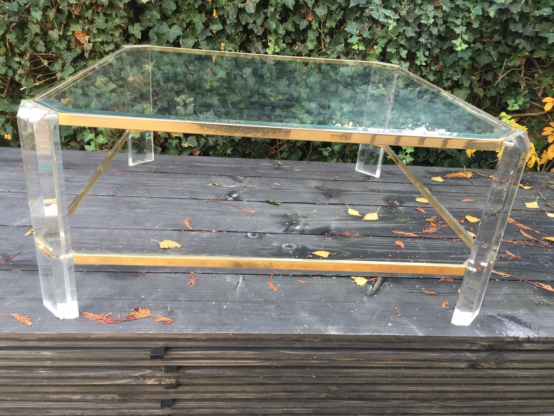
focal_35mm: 29
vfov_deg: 48.2
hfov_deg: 61.7
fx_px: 464
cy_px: 208
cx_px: 277
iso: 40
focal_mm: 4.15
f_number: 2.2
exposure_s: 1/17
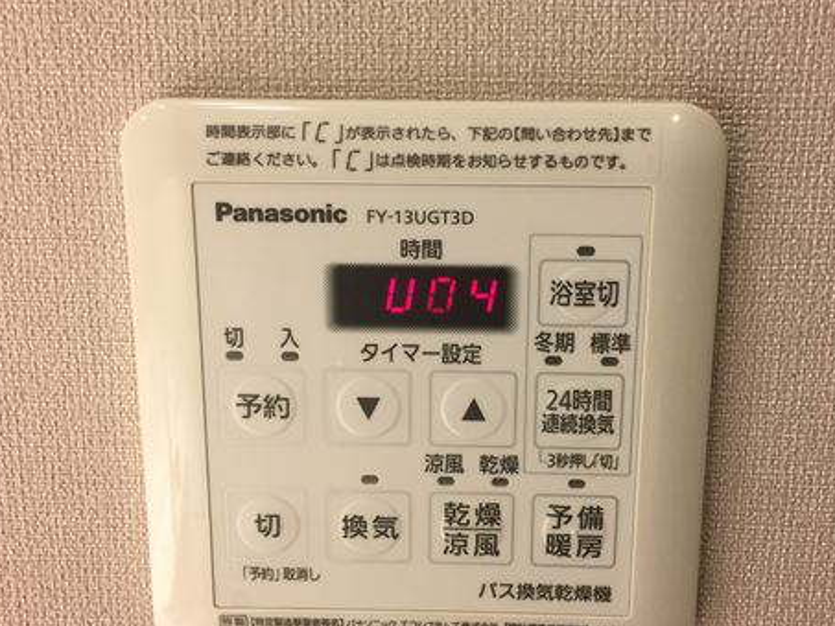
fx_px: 989
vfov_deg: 35.2
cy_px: 306
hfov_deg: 45.7
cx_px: 448
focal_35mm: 41
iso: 50
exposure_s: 1/33
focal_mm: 4.15
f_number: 2.2
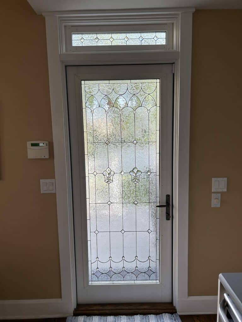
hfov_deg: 53.1
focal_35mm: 26
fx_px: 242
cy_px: 161
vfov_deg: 67.3
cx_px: 121
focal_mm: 5.7
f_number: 1.5
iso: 50
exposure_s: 1/327
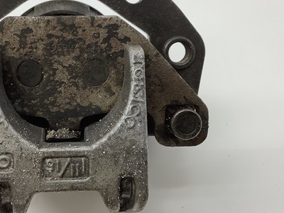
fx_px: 426
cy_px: 67
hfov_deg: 36.4
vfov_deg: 27.8
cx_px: 89
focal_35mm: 52
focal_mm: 3.3
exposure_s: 1/120
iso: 64
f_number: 2.4
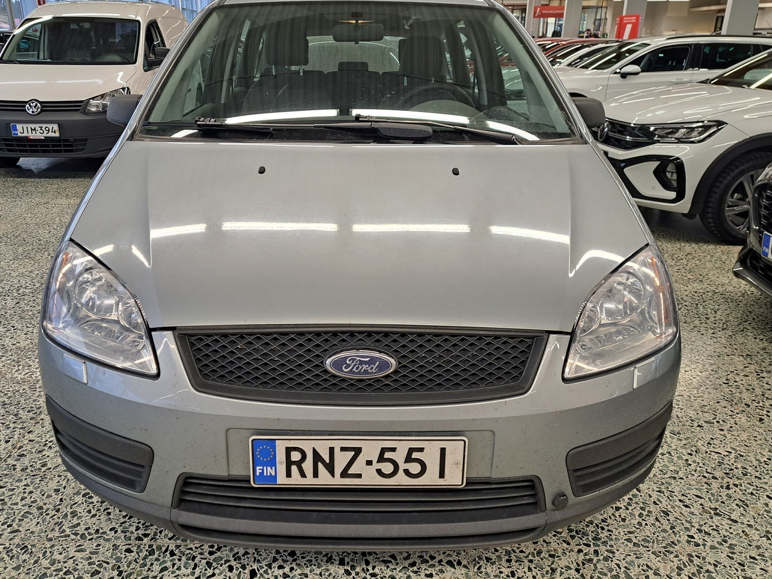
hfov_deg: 65.1
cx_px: 340
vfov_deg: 51.3
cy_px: 281
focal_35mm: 27
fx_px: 602
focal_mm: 5.23
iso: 80
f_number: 1.8
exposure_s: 1/50
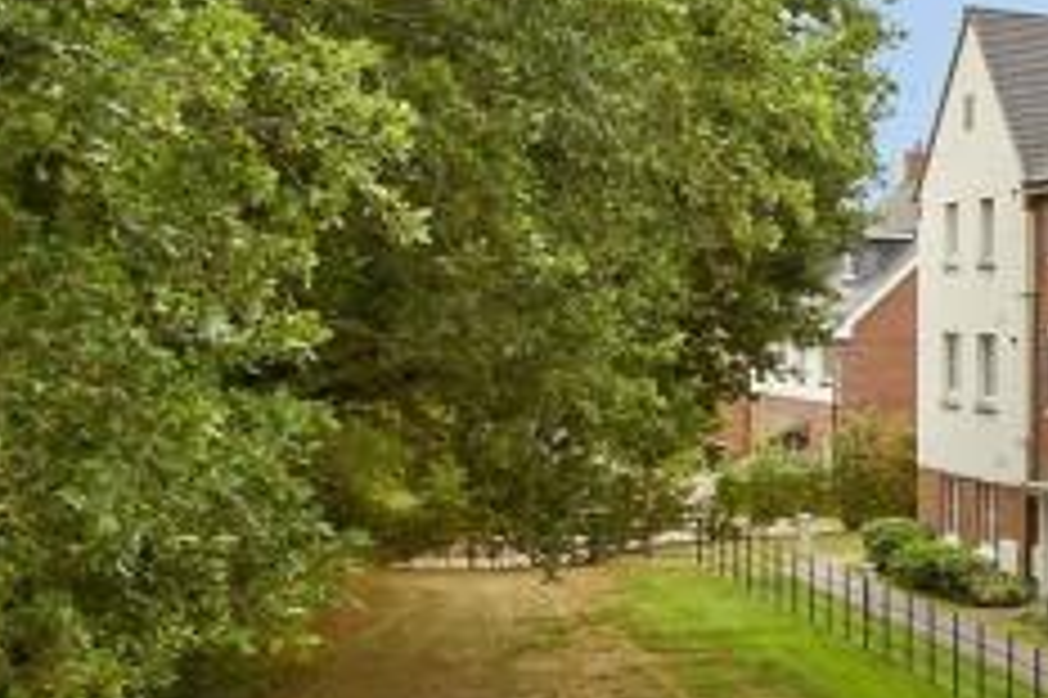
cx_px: 1885
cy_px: 313
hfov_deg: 20.9
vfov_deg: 20.6
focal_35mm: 66
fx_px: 1920
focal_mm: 10
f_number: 11
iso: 160
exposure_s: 1/40
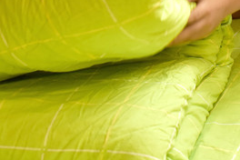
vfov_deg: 15.3
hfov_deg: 23.2
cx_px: 225
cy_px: -54
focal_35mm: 85
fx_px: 567
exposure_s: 1/80
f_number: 4.5
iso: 1600
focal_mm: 28
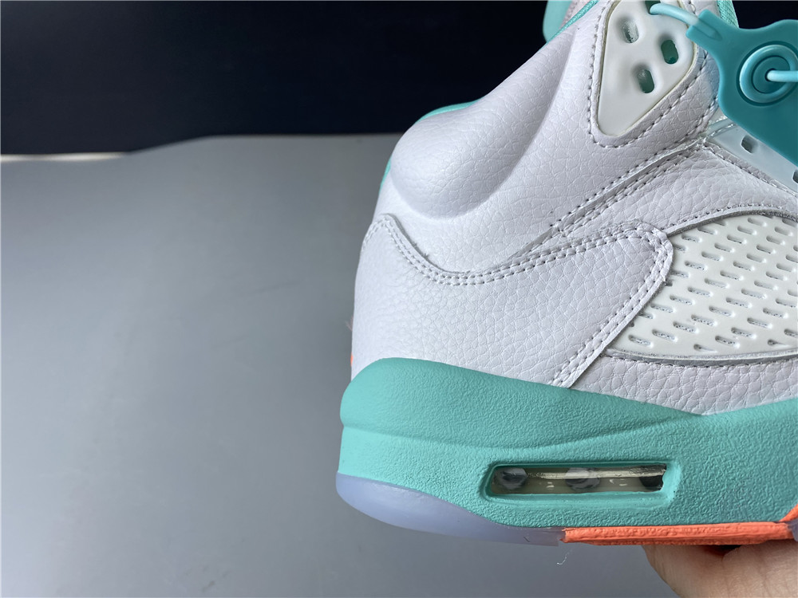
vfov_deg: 53.1
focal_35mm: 26
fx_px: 599
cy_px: 299
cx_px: 399
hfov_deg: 67.3
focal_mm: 4.25
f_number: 1.8
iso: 32
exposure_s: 1/100
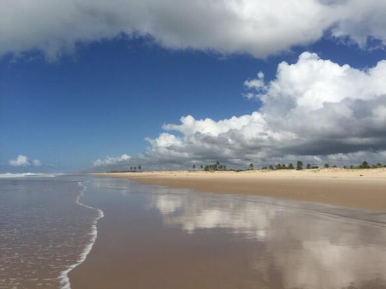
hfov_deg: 61.7
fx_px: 323
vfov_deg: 48.2
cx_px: 193
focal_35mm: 29
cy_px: 144
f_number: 2.2
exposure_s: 1/5650
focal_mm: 4.15
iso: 32
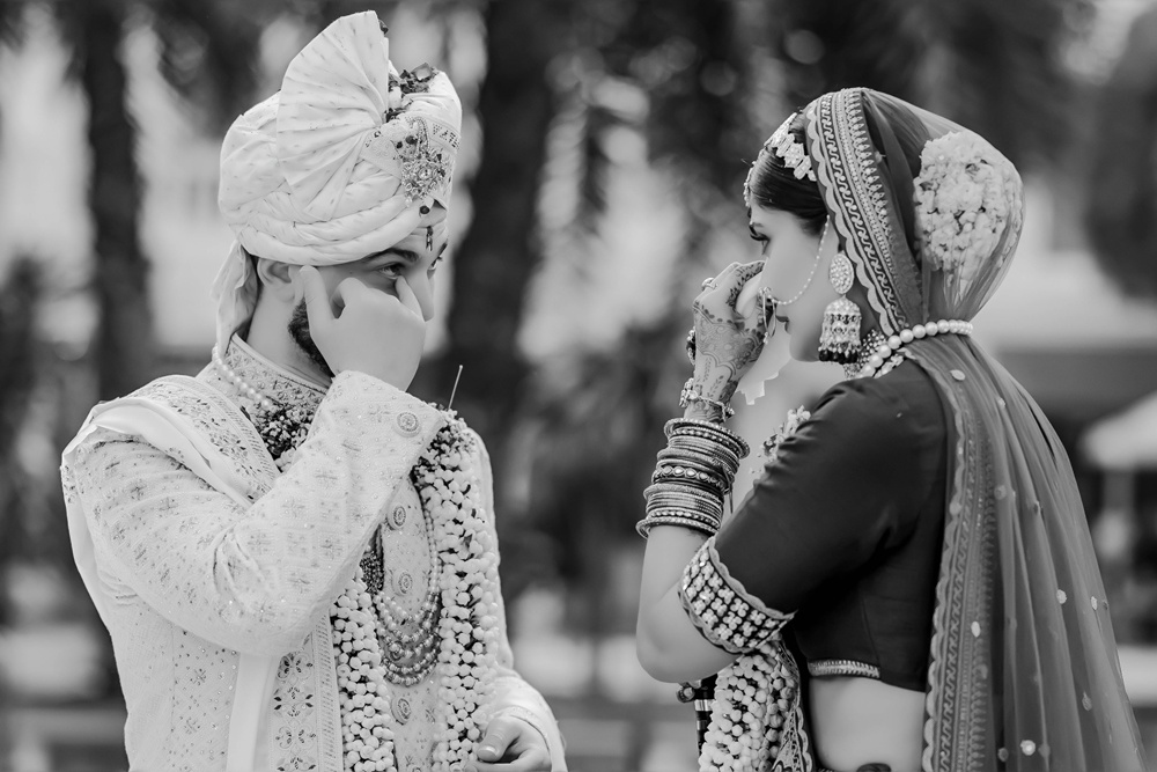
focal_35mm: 127
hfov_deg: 16.1
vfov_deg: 10.8
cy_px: 386
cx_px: 578
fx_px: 4082
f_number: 2
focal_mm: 85
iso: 800
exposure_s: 1/800
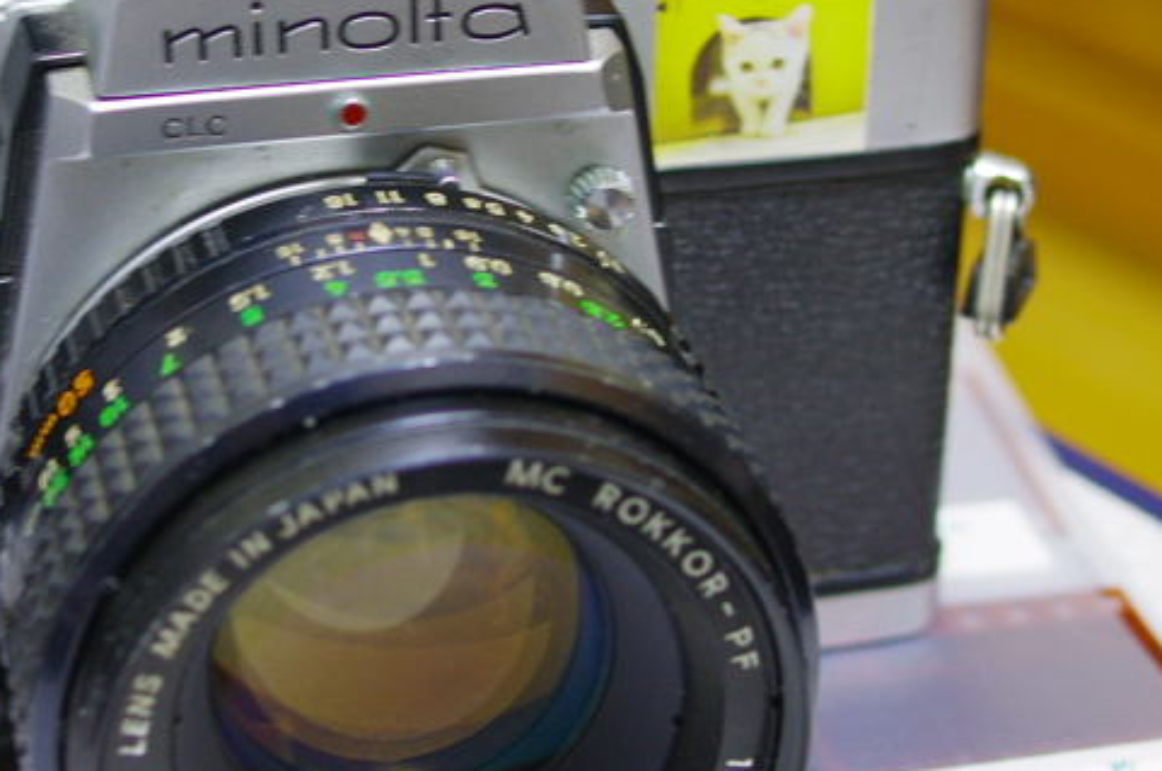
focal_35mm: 98
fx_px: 3158
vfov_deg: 13.9
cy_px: 244
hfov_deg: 20.6
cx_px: 242
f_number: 5
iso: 400
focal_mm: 31
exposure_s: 1/5
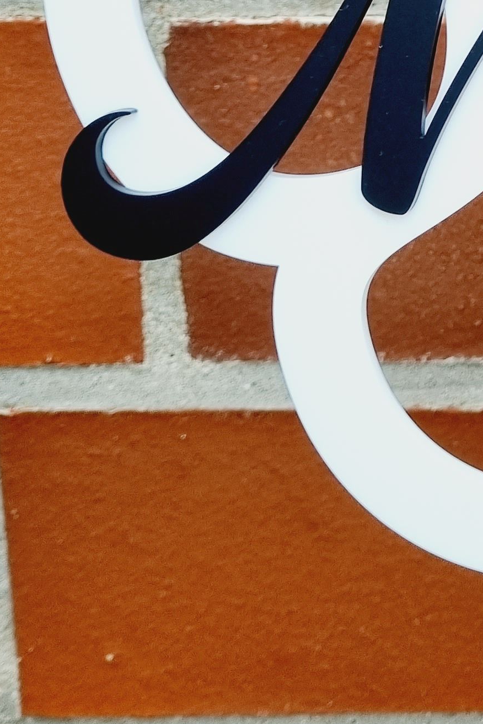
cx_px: 801
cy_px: -115
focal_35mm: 83
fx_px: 1670
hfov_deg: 14.8
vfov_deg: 22.7
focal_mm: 5.4
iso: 50
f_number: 1.8
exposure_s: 1/315
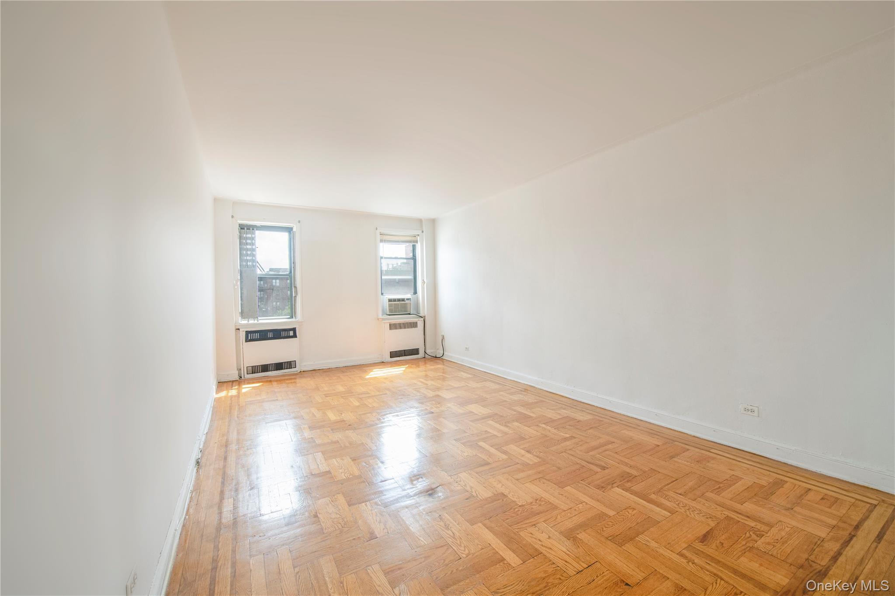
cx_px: 448
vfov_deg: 81.2
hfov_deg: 104.3
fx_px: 348
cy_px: 298
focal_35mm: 14
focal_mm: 14
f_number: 7.1
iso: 500
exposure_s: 1/30
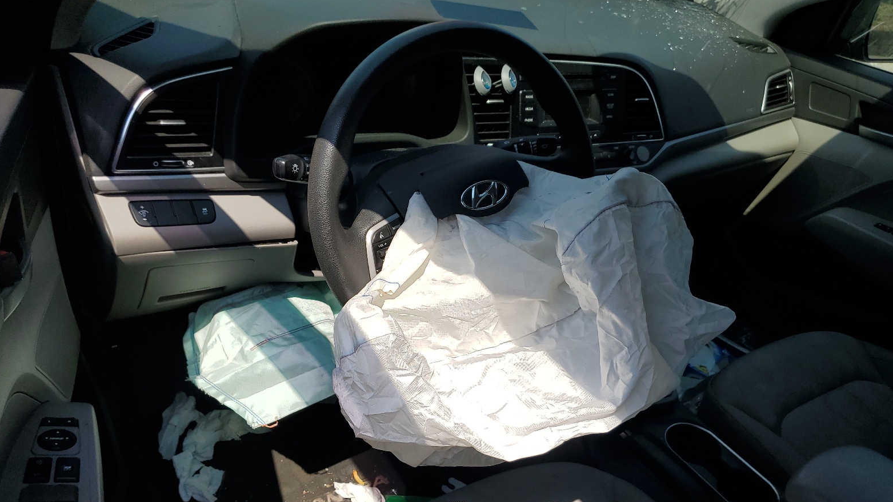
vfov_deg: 39.7
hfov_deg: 66.1
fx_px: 687
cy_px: 336
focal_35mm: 29
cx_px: 454
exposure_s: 1/5000
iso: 50
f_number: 1.5
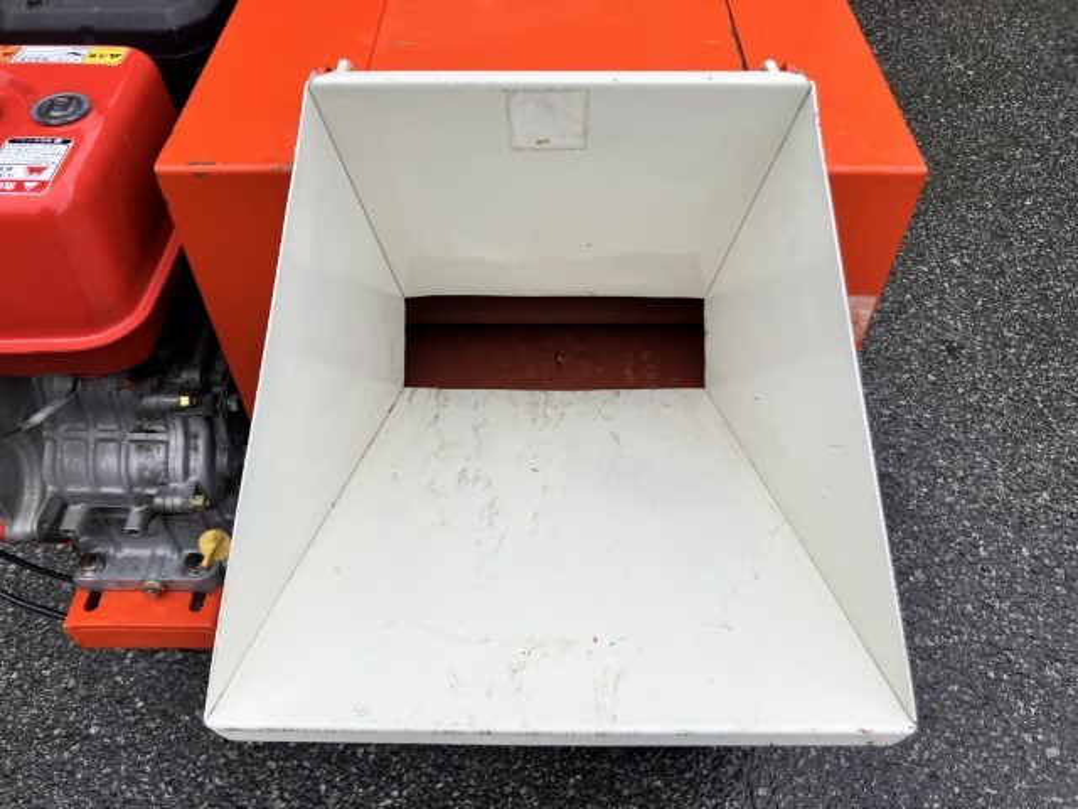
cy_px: 404
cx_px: 539
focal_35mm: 28
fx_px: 872
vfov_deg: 49.7
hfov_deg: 63.4
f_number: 1.8
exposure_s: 1/1104
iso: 32
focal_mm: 3.99
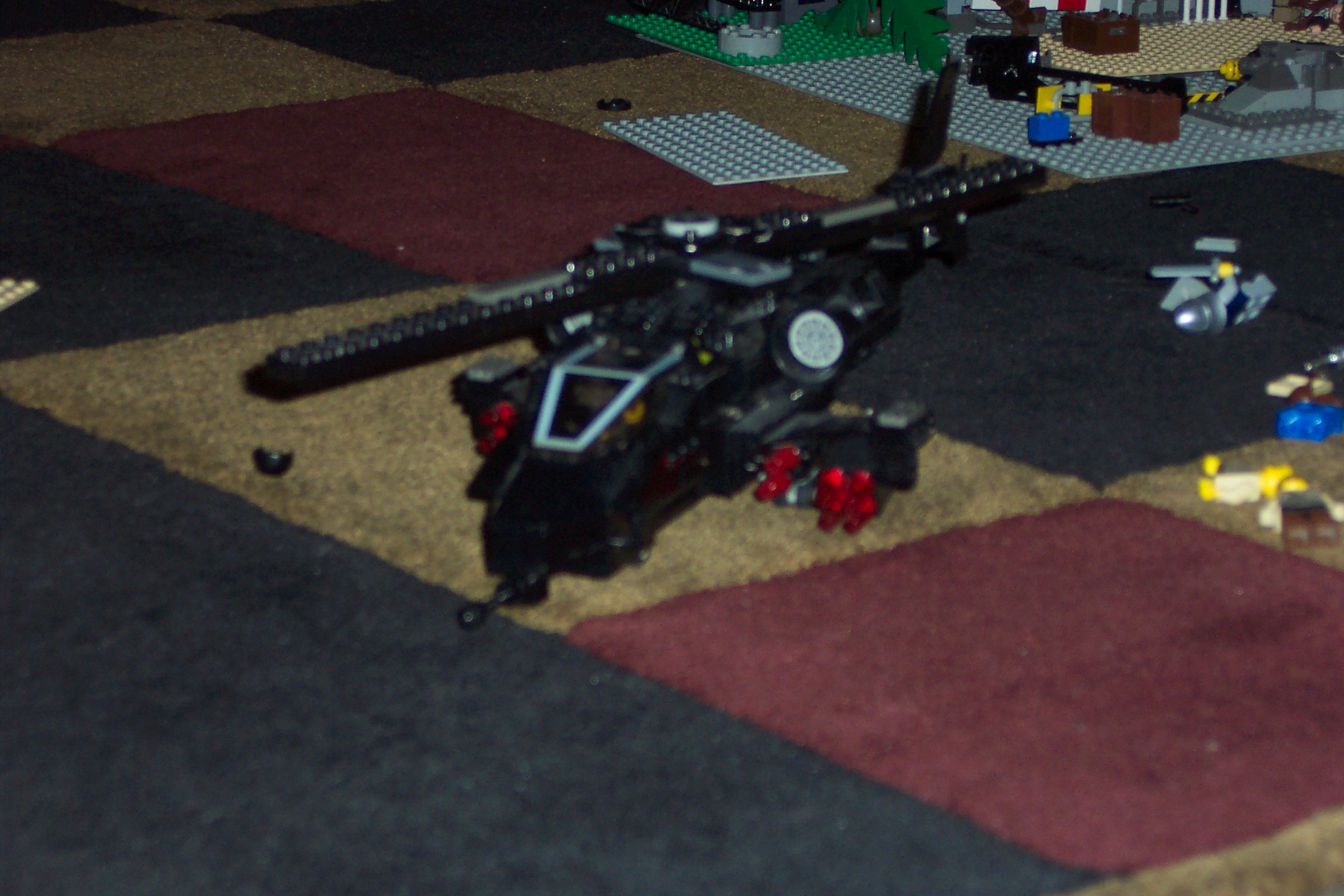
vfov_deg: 13.6
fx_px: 3770
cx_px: 672
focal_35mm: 101
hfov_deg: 20.2
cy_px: 448
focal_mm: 21.3
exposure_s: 1/90
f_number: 4.8
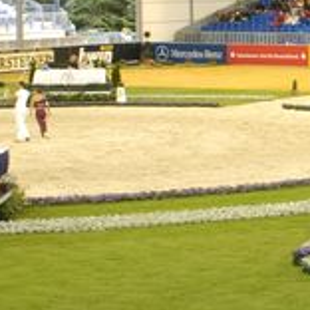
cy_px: 129
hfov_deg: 11.0
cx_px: 598
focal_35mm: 146
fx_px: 1479
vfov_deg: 12.0
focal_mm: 28
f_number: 3.5
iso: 320
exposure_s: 1/100
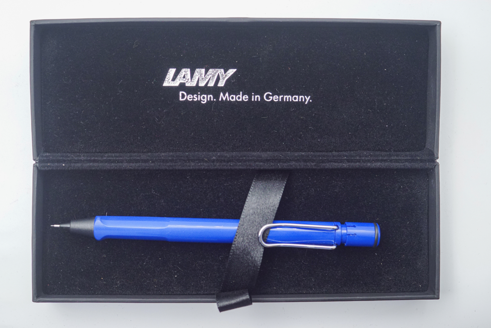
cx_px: 242
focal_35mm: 46
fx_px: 627
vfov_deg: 29.2
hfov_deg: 42.7
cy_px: 165
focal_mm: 30
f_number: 5.6
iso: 800
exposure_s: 1/125
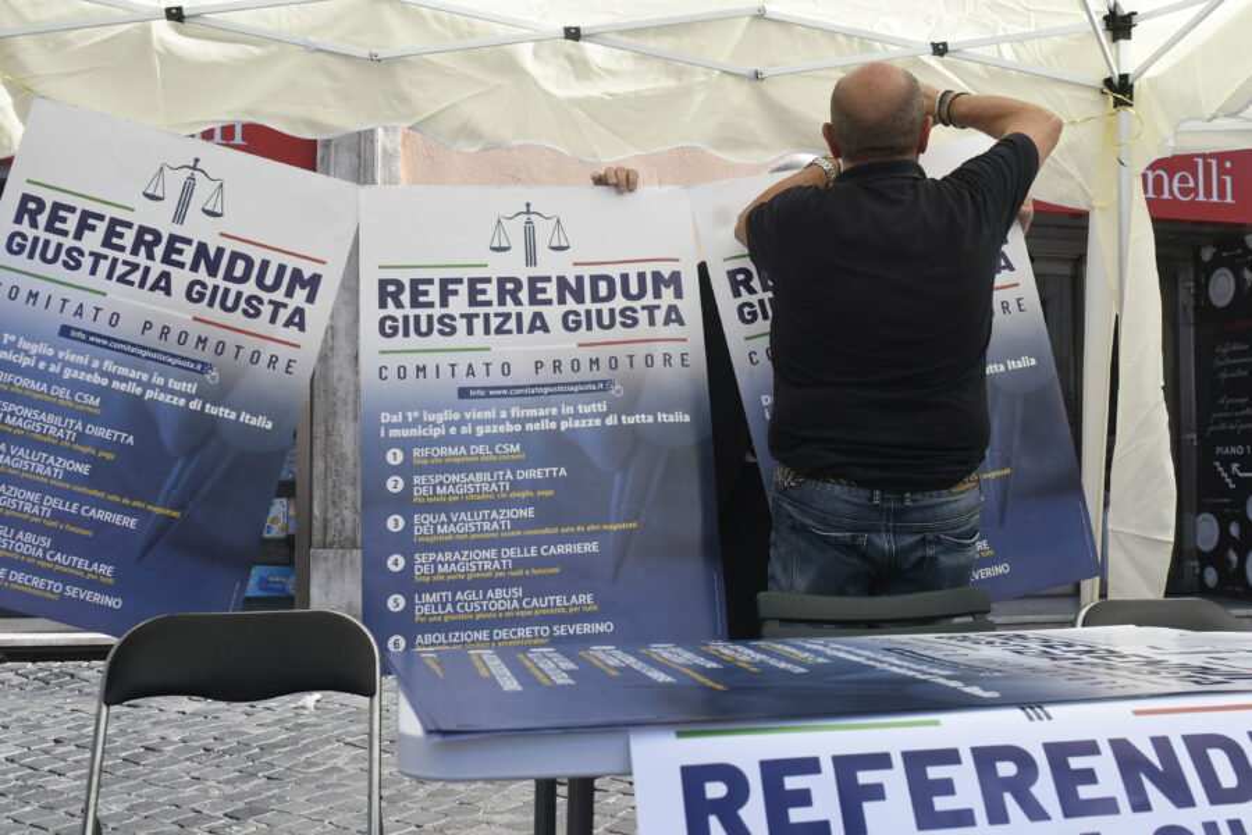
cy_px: 418
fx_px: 1252
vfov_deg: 36.9
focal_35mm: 36
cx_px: 626
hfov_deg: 53.1
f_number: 6.3
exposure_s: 1/1250
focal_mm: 24
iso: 640
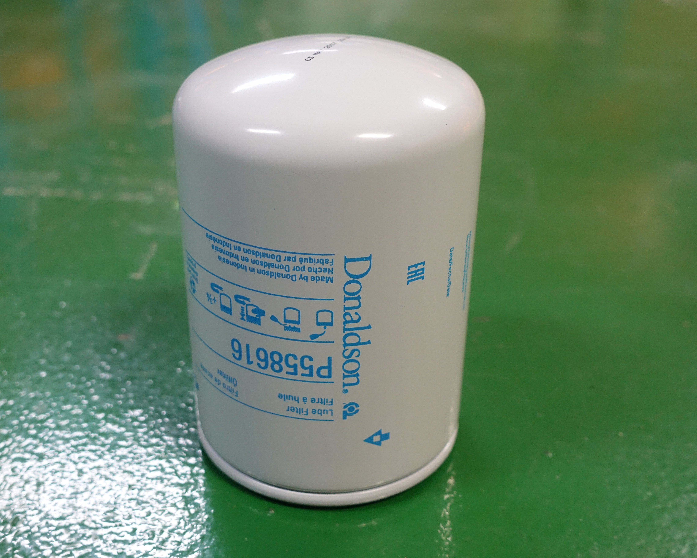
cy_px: 279
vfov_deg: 34.1
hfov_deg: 41.9
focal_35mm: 44
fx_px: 908
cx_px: 303
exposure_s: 1/25
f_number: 2.8
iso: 800
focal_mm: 14.3
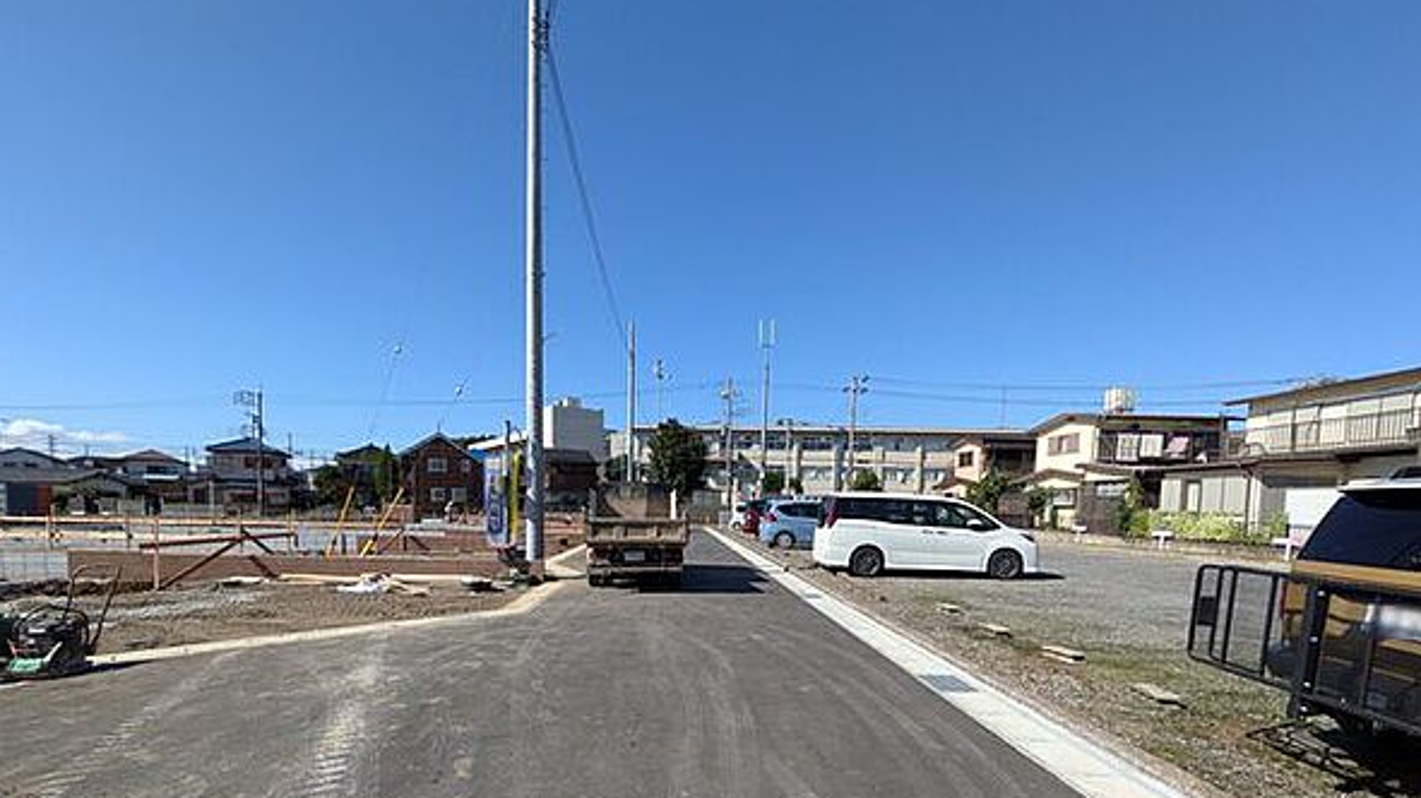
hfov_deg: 99.3
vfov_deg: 64.9
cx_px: 678
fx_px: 603
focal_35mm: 16
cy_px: 544
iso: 50
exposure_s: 1/1751
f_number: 2.2
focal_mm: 1.83
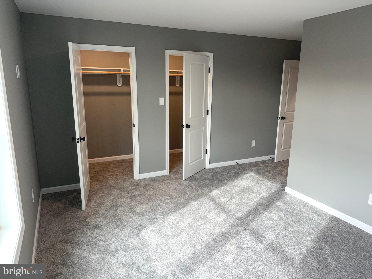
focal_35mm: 24
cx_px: 186
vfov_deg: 56.8
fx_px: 258
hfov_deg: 71.6
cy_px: 140
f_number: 1.78
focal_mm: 6.76
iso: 80
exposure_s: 1/121
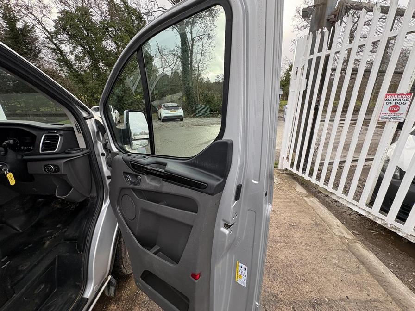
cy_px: 156
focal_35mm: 14
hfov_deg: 102.1
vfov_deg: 85.7
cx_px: 208
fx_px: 168
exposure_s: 1/99
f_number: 2.2
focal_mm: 2.22
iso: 40
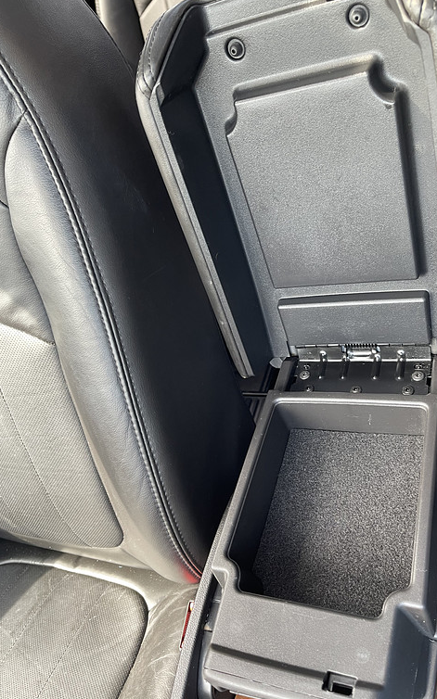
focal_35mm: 27
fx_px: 515
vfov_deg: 68.4
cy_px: 351
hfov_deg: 45.9
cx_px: 248
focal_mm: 5.1
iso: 125
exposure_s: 1/92
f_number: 1.6
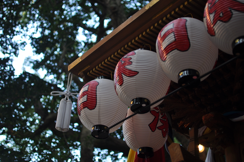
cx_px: 122
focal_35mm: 52
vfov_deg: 25.7
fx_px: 355
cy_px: 81
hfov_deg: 37.9
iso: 200
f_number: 1.8
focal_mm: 35
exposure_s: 1/200
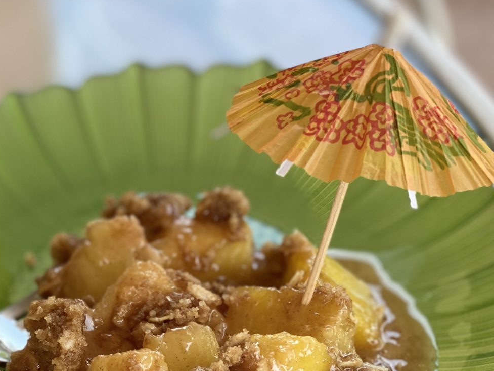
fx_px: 1556
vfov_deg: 13.5
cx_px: 191
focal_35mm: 109
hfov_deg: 18.0
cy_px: 285
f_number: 2
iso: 50
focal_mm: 6
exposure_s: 1/122
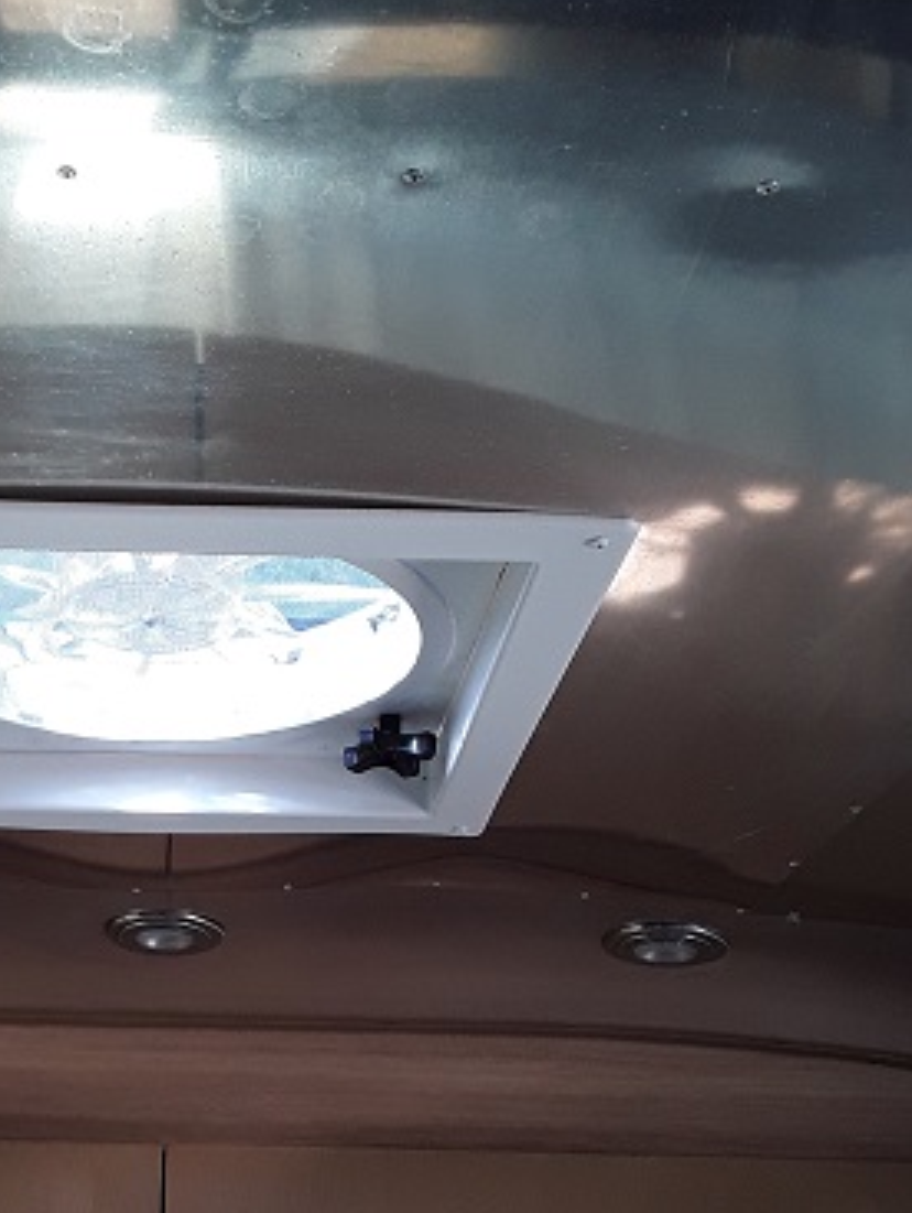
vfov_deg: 37.5
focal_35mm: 49
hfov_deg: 28.9
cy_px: 972
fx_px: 1718
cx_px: 159
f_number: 1.9
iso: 50
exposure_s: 1/30
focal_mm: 2.91
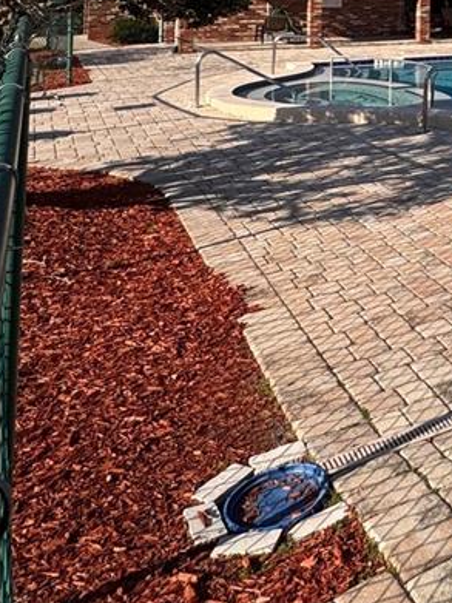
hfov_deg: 26.8
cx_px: 625
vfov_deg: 37.7
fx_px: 749
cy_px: -37
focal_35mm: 43
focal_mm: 2.22
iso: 50
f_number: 2.2
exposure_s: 1/2083
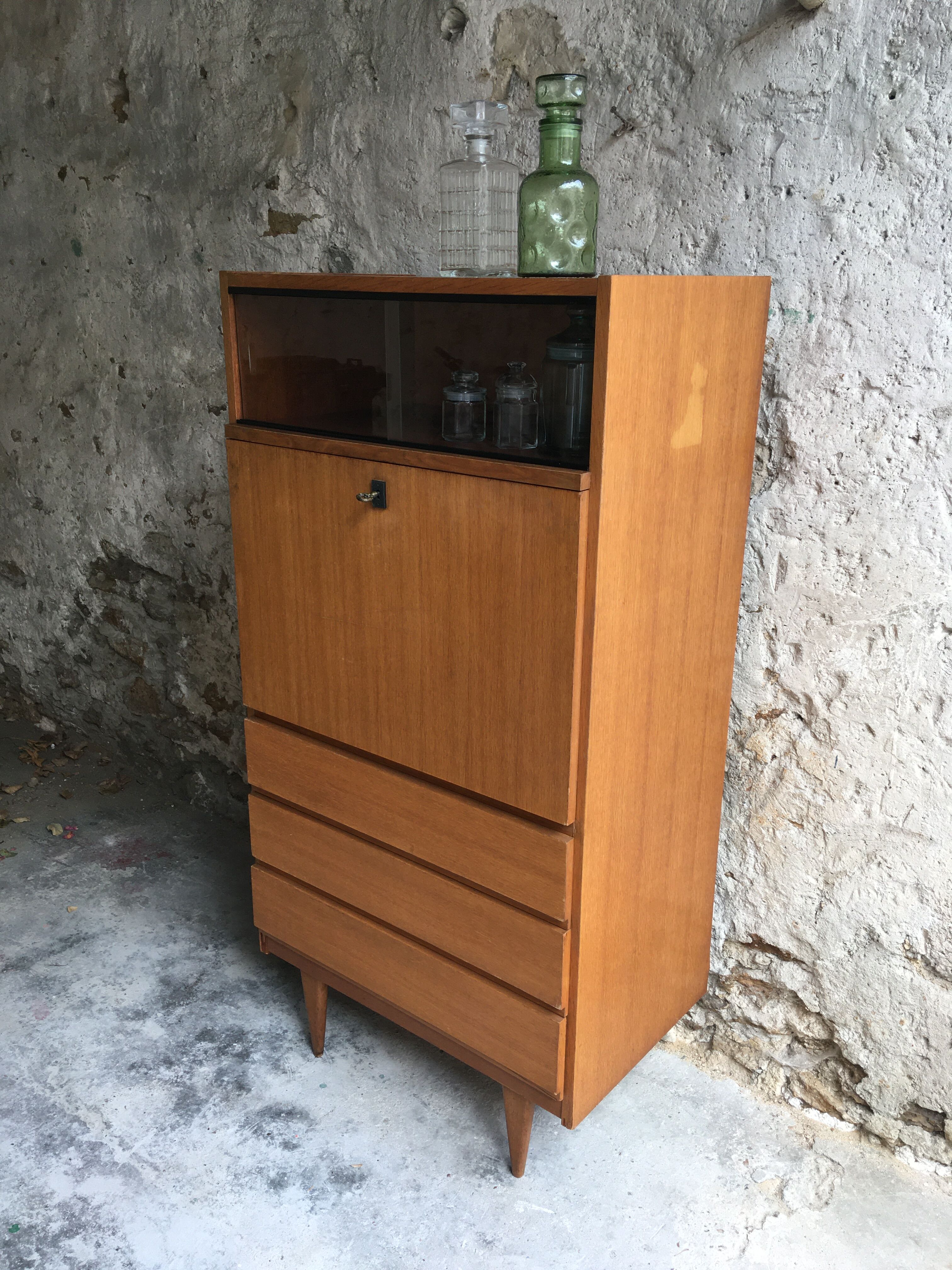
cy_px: 635
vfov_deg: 61.7
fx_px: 1063
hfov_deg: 48.2
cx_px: 476
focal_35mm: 29
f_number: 2.2
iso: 40
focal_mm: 4.15
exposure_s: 1/100
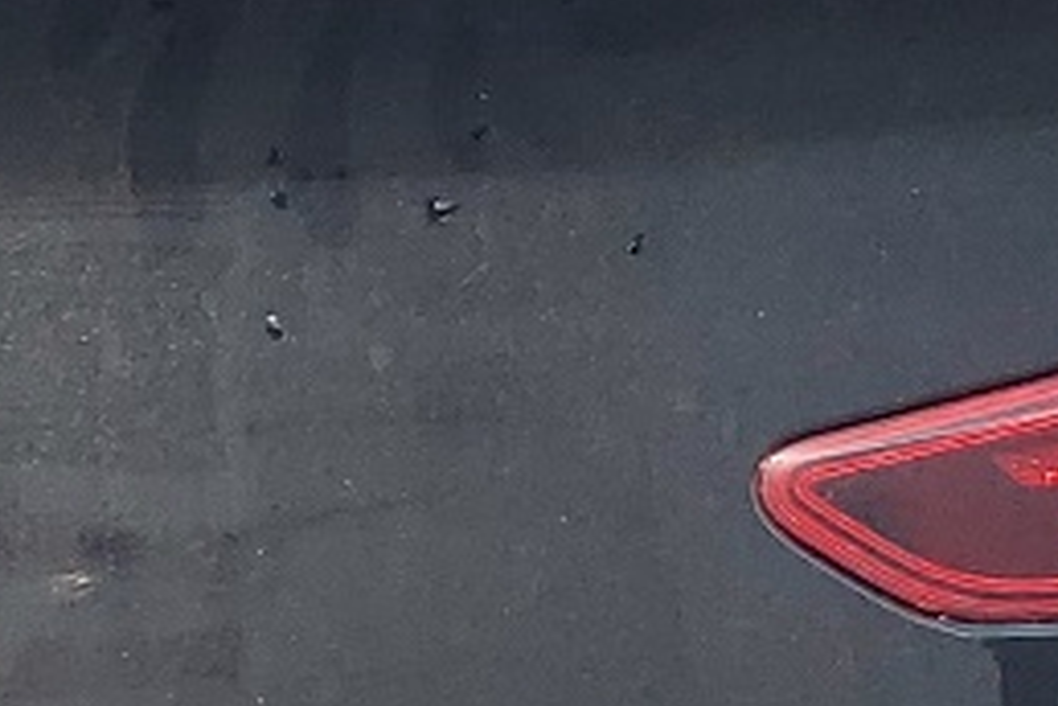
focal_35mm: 168
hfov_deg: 11.8
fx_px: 4937
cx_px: -390
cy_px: 854
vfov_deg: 8.1
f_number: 1.5
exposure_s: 1/1111
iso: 50
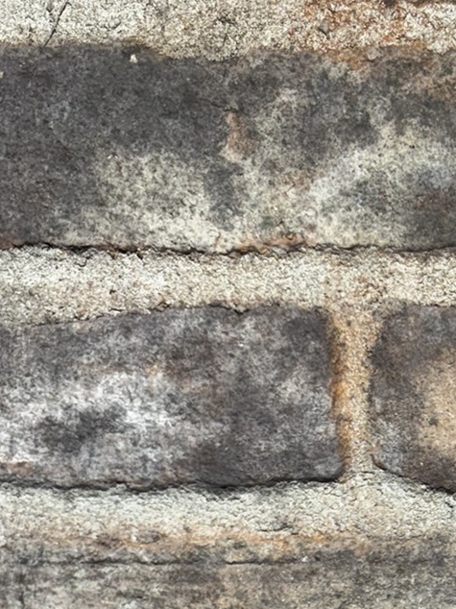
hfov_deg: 16.5
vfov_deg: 21.3
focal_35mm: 84
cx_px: 611
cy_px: 771
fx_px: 1476
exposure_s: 1/100
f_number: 1.6
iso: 50
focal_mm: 5.96
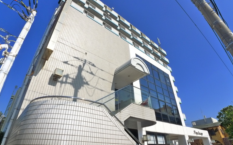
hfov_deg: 70.4
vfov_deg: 47.6
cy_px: 70
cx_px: 115
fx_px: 165
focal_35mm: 26
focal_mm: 5.1
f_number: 5
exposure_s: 1/800
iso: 400
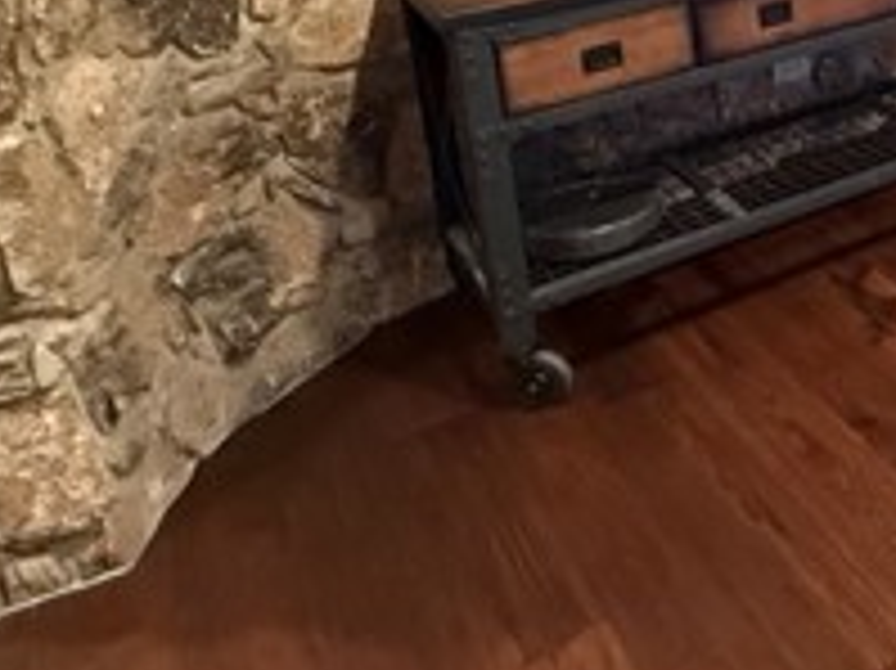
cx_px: 1058
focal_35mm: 45
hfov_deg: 34.3
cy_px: -121
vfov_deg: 28.3
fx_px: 1164
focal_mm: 2.22
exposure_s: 1/60
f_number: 2.2
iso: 1250
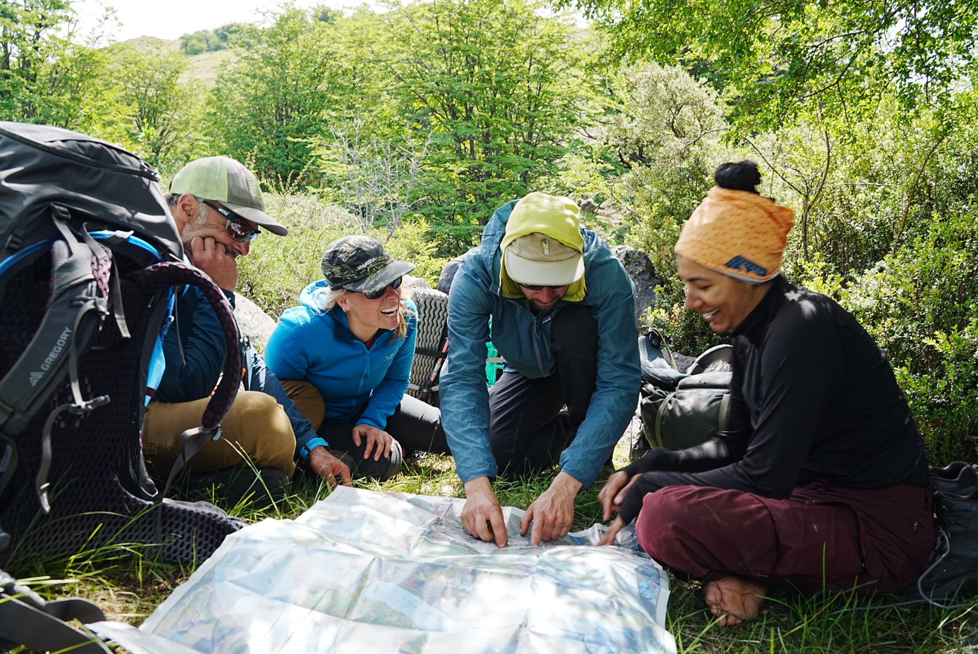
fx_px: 788
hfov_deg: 63.6
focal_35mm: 29
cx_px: 489
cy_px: 327
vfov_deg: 45.0
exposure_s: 1/50
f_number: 6.3
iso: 100
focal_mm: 29
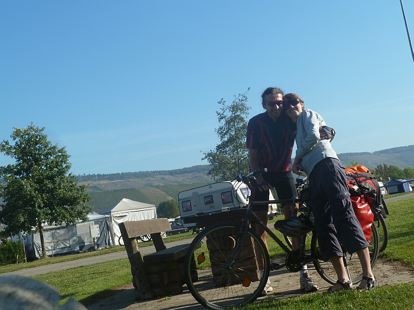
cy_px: 155
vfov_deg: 30.3
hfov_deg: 39.7
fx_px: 574
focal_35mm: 48
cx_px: 207
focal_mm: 7.9
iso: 80
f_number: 4.5
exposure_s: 1/400
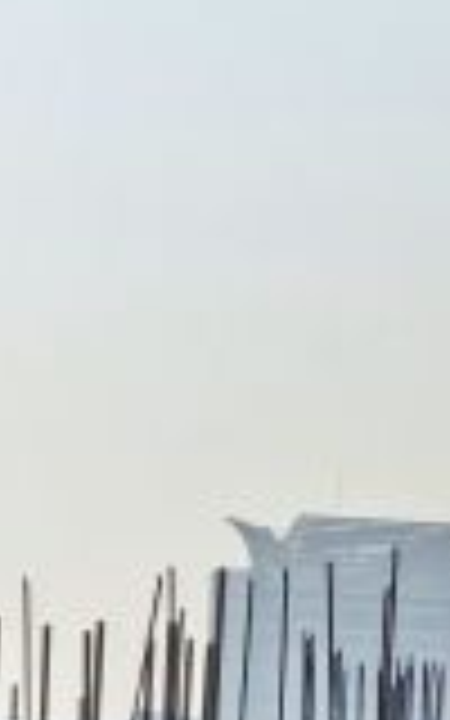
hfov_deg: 4.3
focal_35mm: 296
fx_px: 5808
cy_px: 1156
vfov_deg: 7.0
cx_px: -954
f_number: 4
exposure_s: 1/1418
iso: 50
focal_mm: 8.5
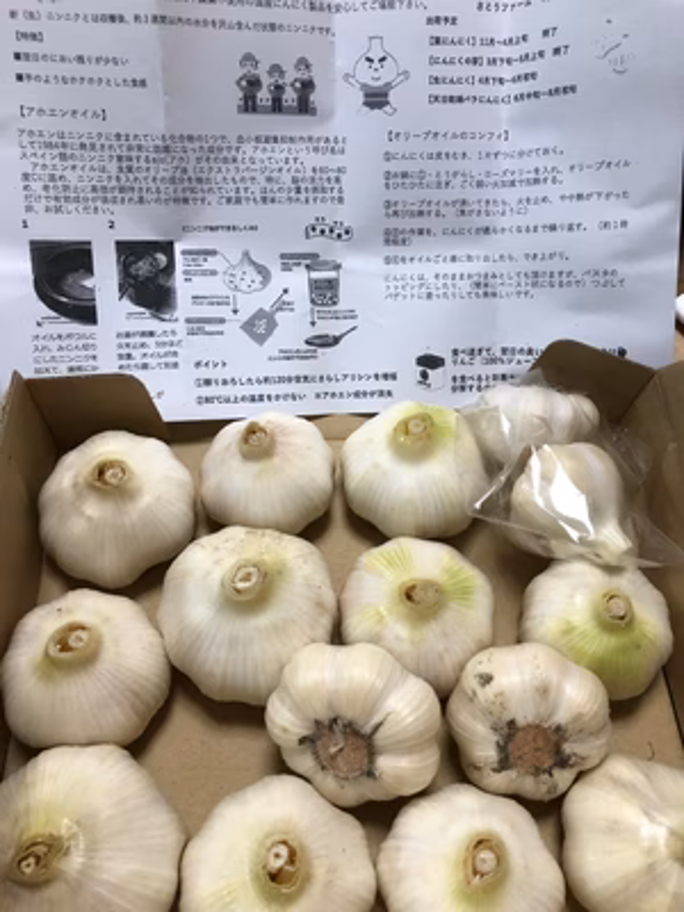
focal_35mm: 28
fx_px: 738
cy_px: 456
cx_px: 342
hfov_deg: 49.7
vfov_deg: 63.4
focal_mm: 4
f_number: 1.8
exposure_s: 1/30
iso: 25
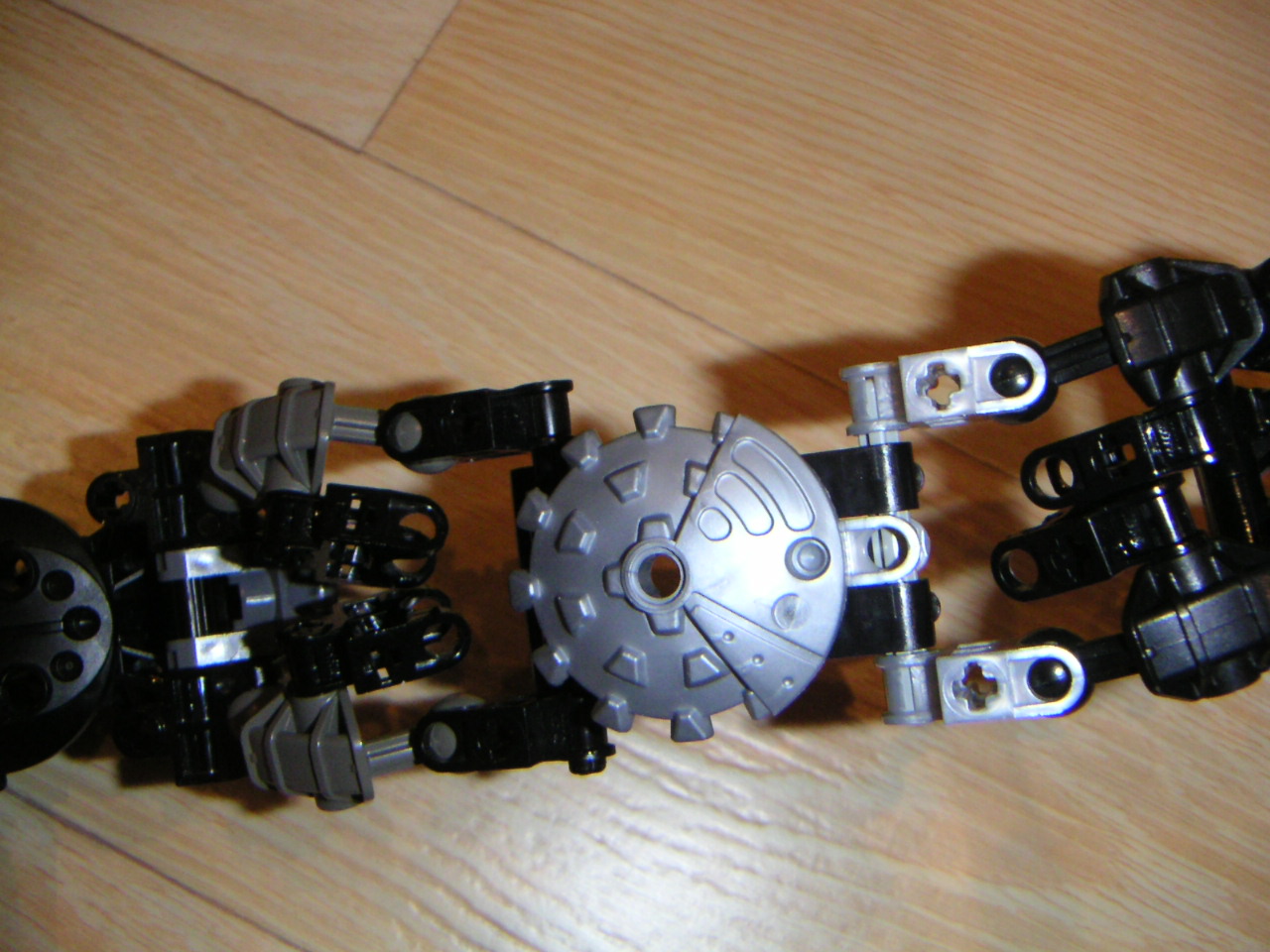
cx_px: 635
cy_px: 476
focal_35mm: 39
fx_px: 1431
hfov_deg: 47.9
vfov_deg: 36.8
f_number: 6.7
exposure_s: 1/45
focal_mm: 5.1
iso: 200
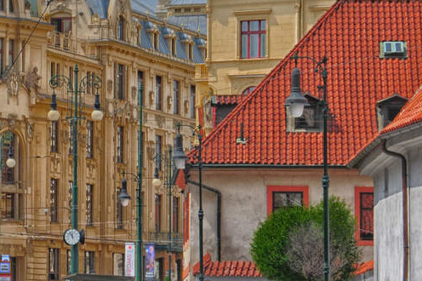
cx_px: -34
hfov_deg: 9.3
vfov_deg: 6.2
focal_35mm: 220
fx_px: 2577
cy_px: 126
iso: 200
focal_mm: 52
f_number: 9
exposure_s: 1/160
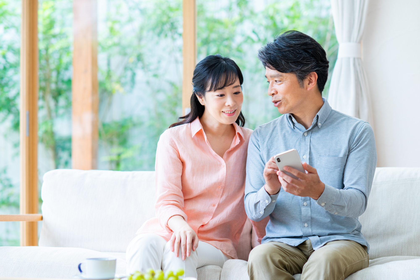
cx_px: 210
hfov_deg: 23.9
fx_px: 992
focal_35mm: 85
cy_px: 140
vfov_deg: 16.1
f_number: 2.8
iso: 320
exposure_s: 1/320
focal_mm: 85
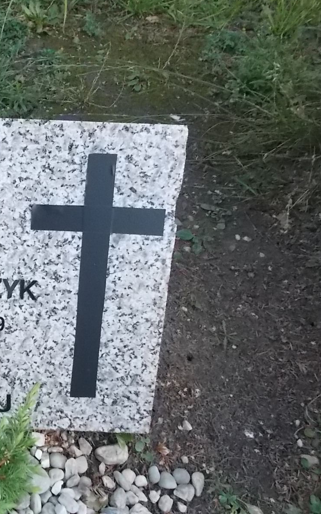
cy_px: 256
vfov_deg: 52.7
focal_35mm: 37
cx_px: -19
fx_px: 518
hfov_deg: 31.2
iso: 400
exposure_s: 1/160
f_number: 8
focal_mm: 4.6
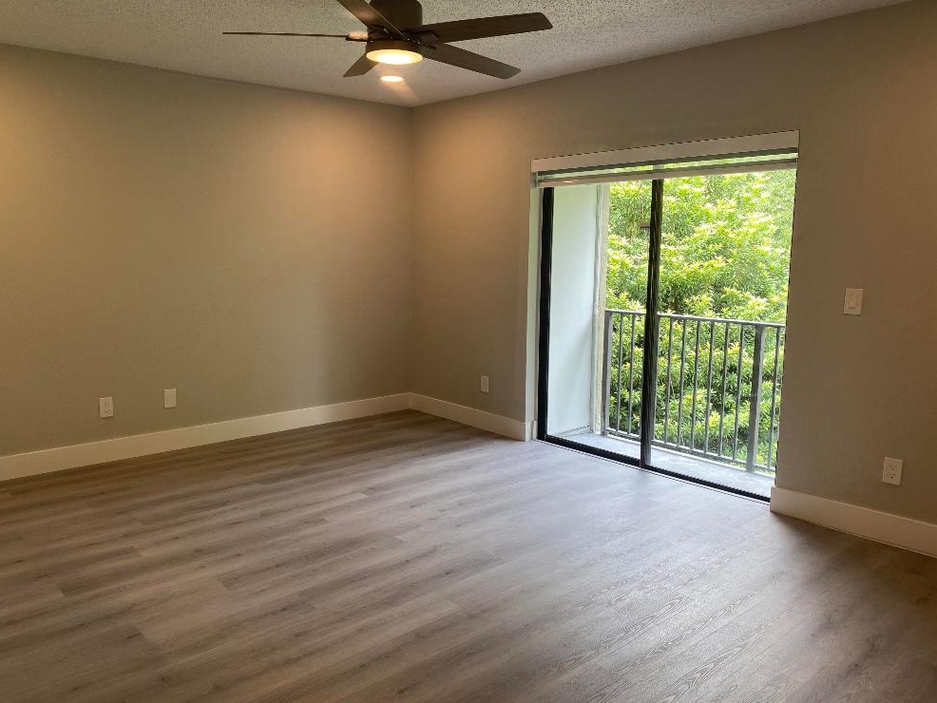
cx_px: 451
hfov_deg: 65.3
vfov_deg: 51.4
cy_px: 357
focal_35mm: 27
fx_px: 731
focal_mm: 4.25
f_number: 1.8
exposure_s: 1/120
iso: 64
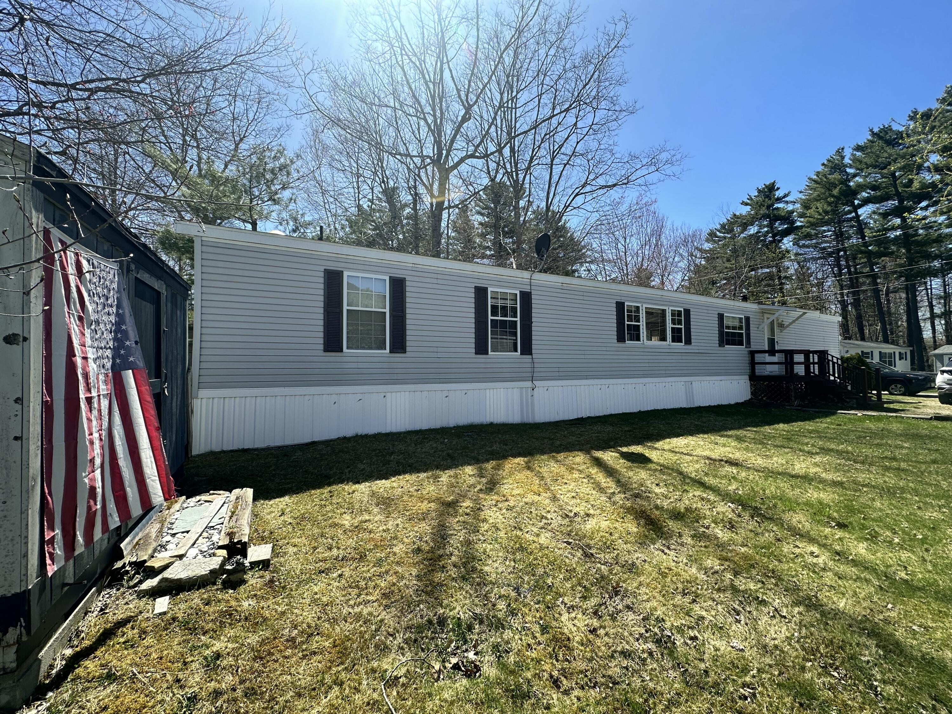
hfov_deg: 102.1
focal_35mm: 14
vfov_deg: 85.7
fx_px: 385
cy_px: 357
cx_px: 476
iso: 40
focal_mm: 2.22
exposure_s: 1/1062
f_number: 2.2
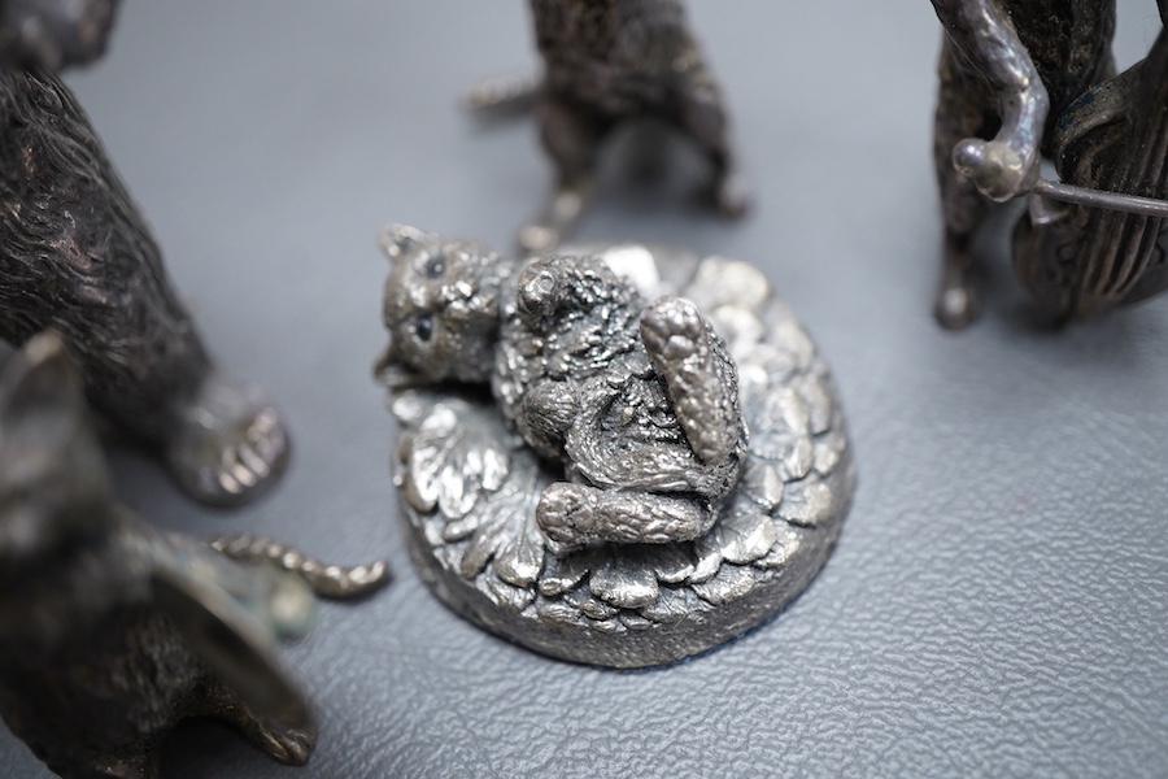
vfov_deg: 29.9
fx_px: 1460
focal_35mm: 45
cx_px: 584
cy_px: 390
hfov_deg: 43.6
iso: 1250
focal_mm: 30
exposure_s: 1/125
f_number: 5.6
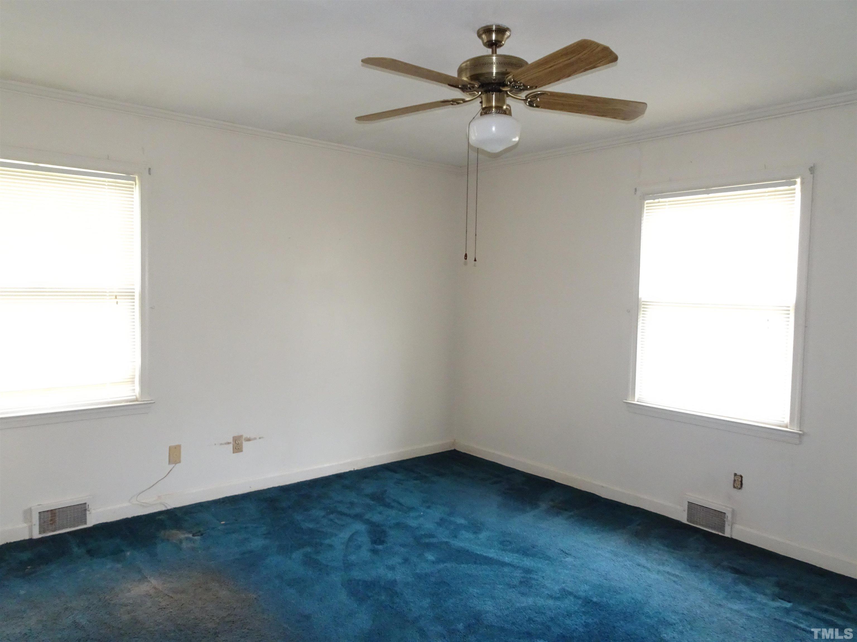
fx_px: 594
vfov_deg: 56.8
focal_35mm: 24
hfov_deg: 71.6
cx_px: 428
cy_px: 321
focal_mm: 4.1
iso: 800
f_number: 3.5
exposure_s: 1/30
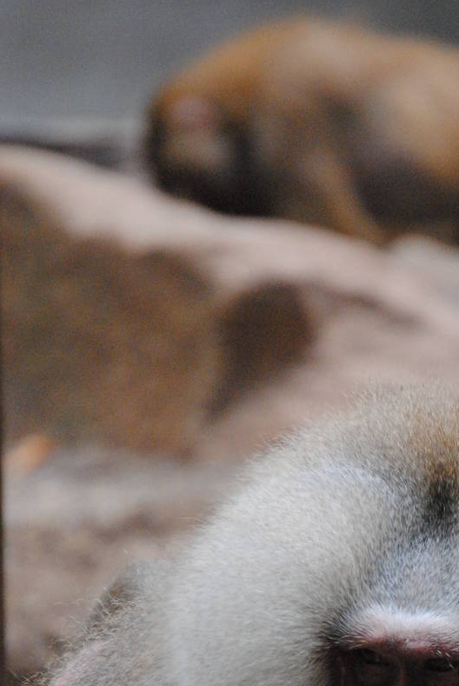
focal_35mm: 608
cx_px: 409
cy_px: 676
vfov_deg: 3.4
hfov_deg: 2.3
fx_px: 11597
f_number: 5.6
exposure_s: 1/500
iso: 1250
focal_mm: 200
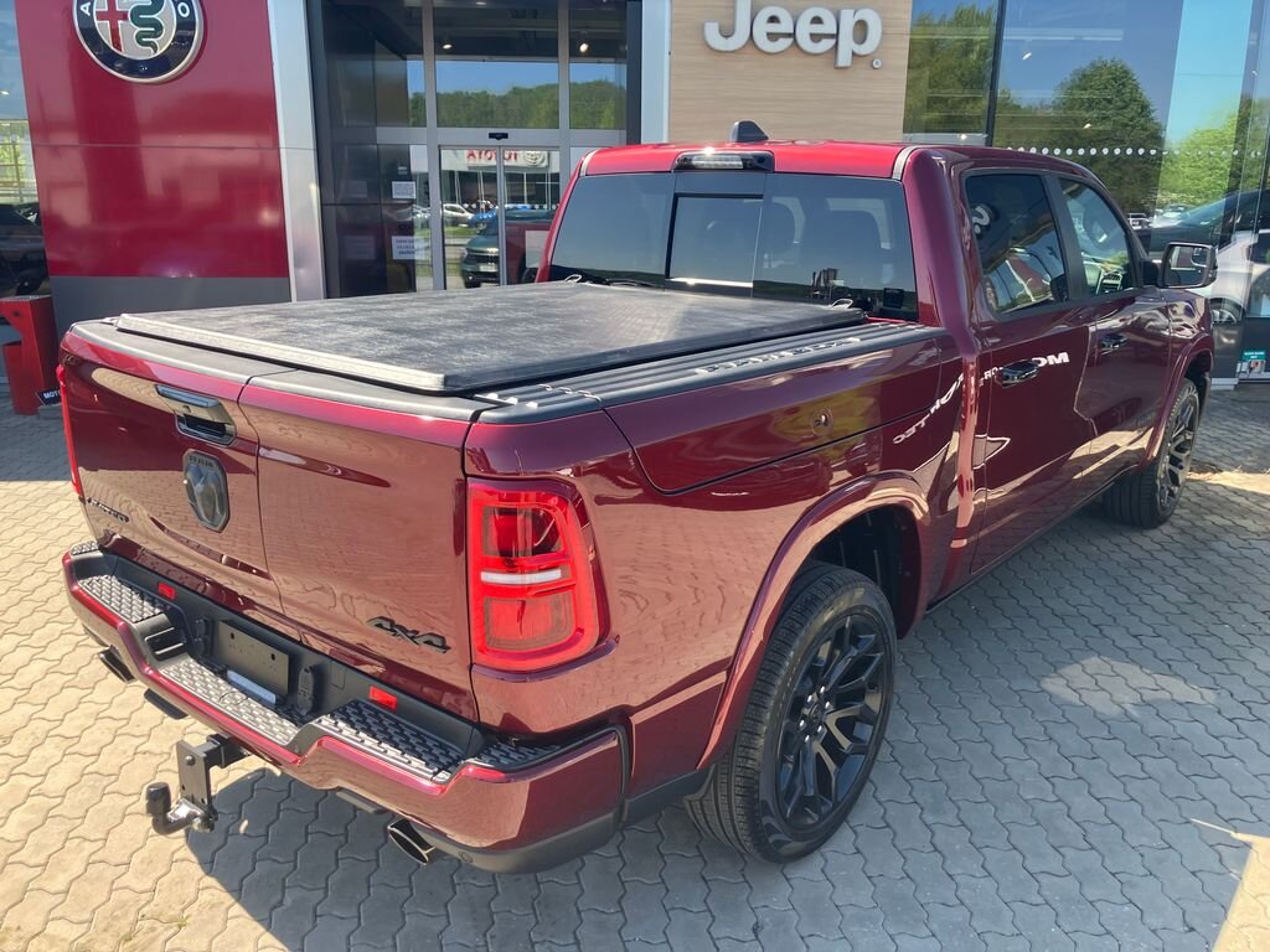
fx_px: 1027
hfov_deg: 63.4
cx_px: 635
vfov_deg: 49.7
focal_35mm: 28
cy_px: 476
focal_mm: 3.99
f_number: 1.8
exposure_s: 1/292
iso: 32
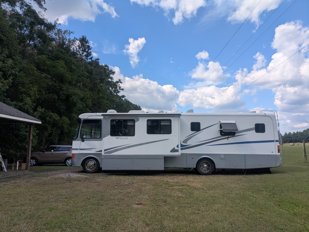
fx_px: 223
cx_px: 154
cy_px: 116
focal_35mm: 25
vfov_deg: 54.9
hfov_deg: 69.4
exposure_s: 1/1733
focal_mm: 5.43
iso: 49
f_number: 1.89
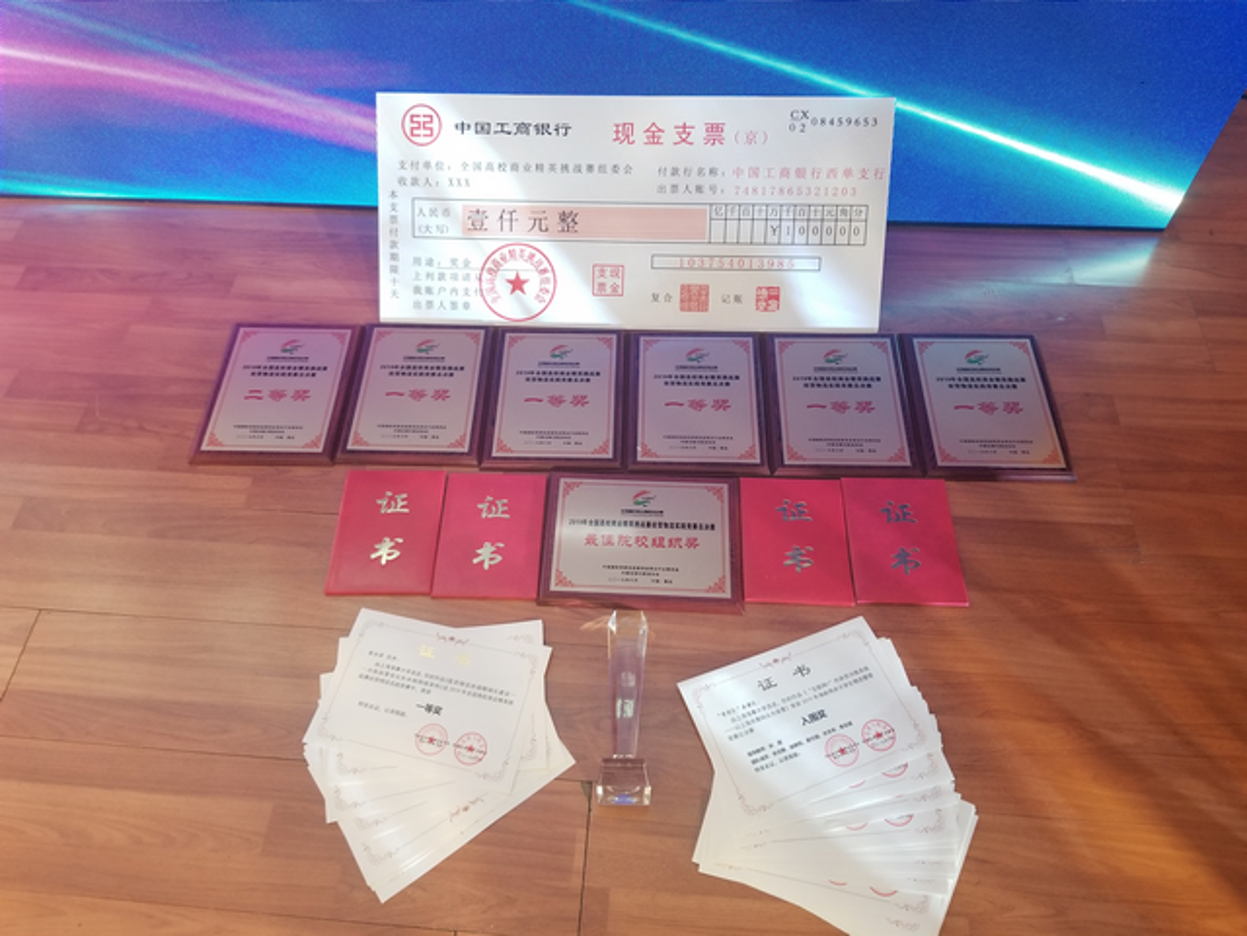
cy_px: 468
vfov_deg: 53.1
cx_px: 624
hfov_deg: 67.3
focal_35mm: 26
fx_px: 937
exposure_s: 1/17
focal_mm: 4.25
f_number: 1.7
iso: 200
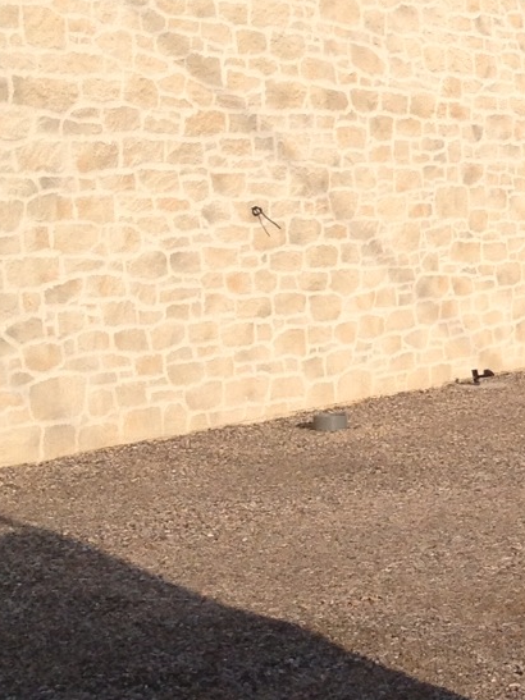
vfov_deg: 15.0
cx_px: 972
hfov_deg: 10.6
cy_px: 160
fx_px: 2650
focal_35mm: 131
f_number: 2.4
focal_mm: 4.28
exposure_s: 1/2208
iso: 50
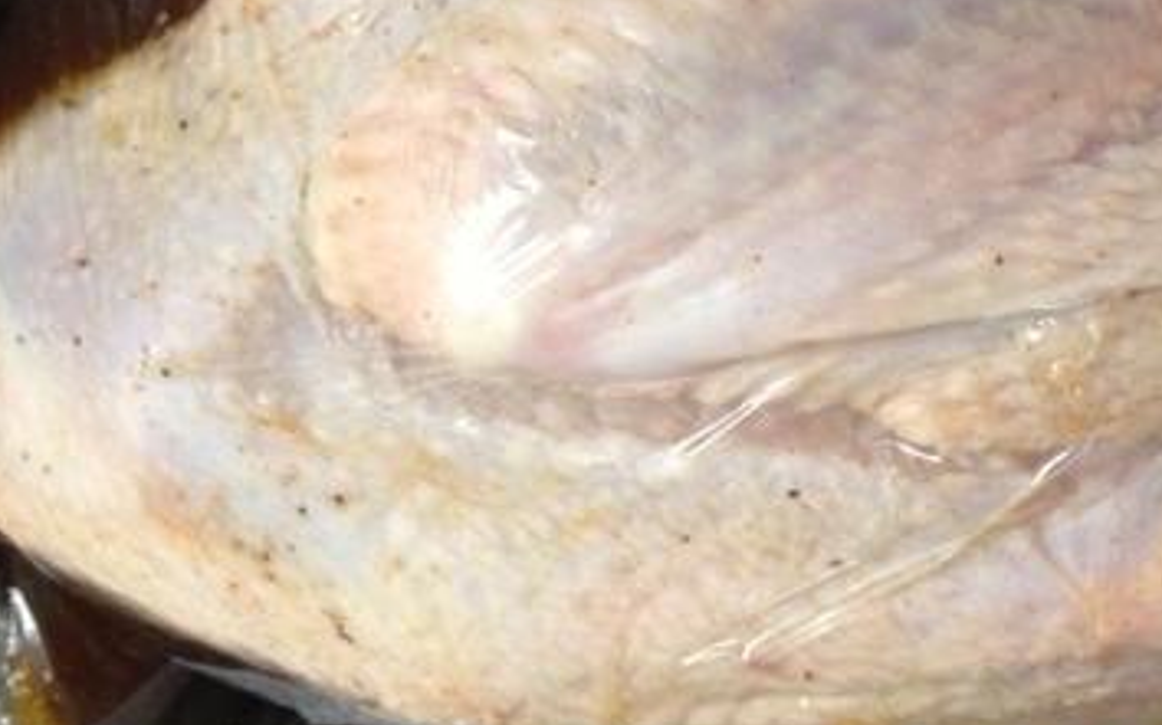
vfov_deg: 19.1
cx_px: 926
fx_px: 2121
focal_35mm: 67
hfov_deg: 29.9
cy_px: 89
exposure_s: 1/20
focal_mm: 4.28
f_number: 2.4
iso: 160
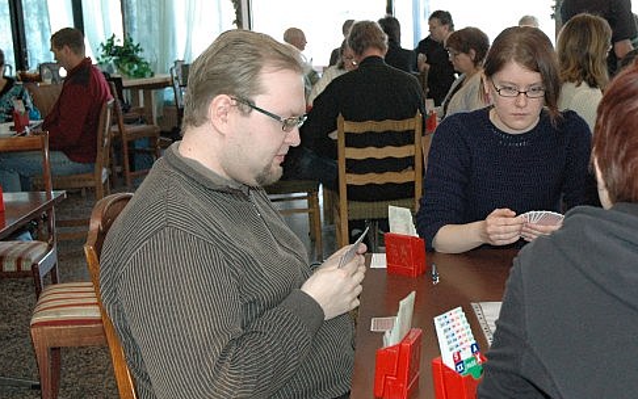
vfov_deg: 22.1
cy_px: 189
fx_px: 1020
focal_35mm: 59
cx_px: 330
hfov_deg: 34.7
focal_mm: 31
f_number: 5
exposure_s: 1/125
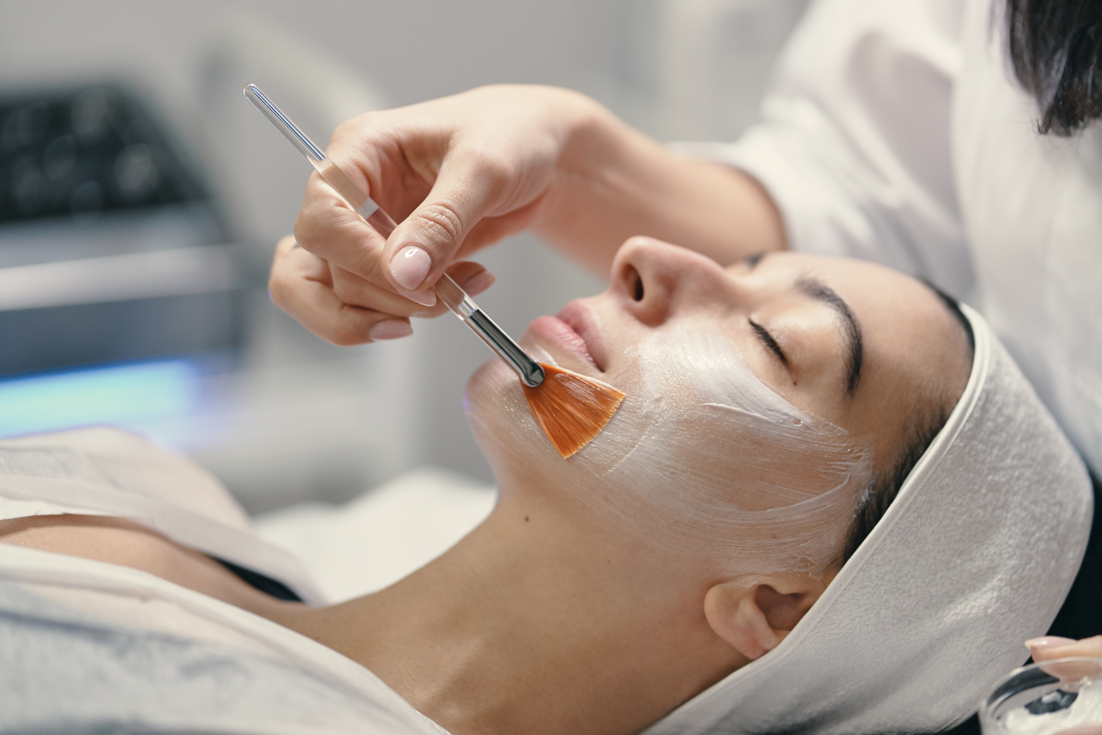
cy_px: 368
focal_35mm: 85
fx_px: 2602
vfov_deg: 16.1
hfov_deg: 23.9
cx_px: 551
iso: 1000
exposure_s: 1/500
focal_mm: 85
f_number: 2
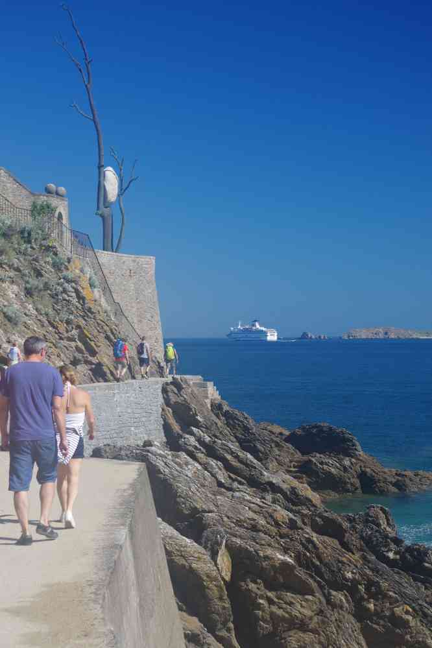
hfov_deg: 16.6
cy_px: 324
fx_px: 1485
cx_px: 216
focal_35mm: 82
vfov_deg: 24.6
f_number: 11
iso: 200
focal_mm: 55
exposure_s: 1/100
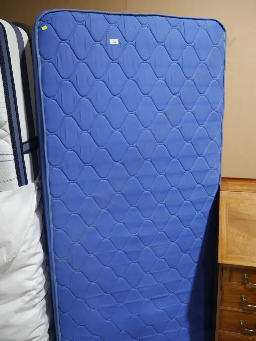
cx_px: 128
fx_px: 296
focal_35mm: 30
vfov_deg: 59.9
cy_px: 170
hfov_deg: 46.8
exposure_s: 1/60
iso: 400
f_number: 4
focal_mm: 15
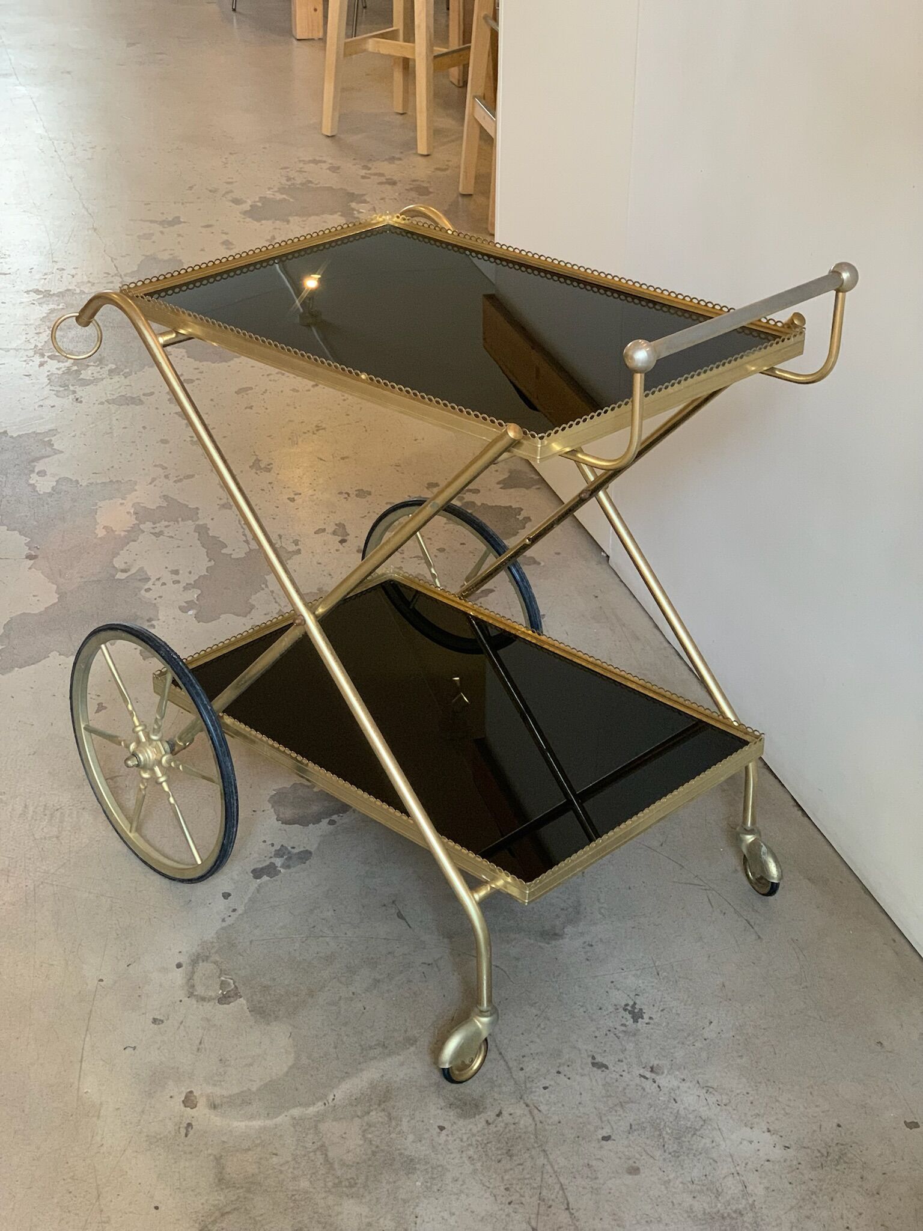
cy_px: 616
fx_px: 1849
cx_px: 462
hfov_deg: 28.0
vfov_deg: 36.8
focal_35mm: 52
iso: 250
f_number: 2.4
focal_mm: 6
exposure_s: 1/50
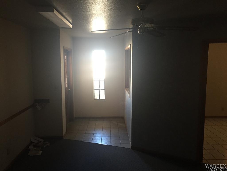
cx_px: 114
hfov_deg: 61.7
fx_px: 190
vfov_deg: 48.2
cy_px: 86
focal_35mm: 29
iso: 160
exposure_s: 1/30
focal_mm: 4.15
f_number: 2.2
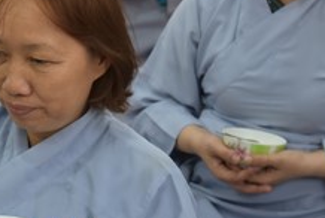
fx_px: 1401
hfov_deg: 13.0
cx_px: -37
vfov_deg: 8.8
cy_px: 15
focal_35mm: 155
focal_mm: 52
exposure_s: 1/100
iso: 1600
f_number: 5
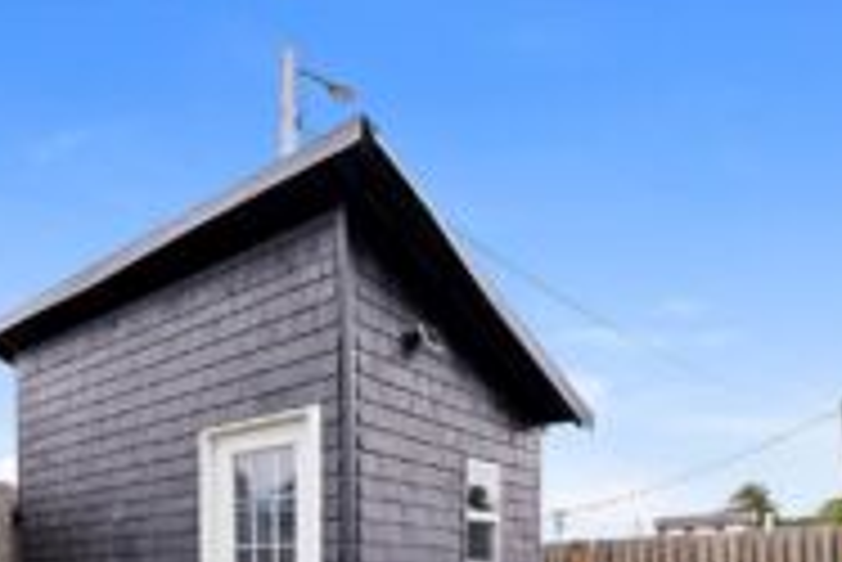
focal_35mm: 30
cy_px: 587
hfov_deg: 60.7
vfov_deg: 37.9
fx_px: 702
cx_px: 293
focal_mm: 14
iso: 1000
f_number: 5
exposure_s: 1/1000
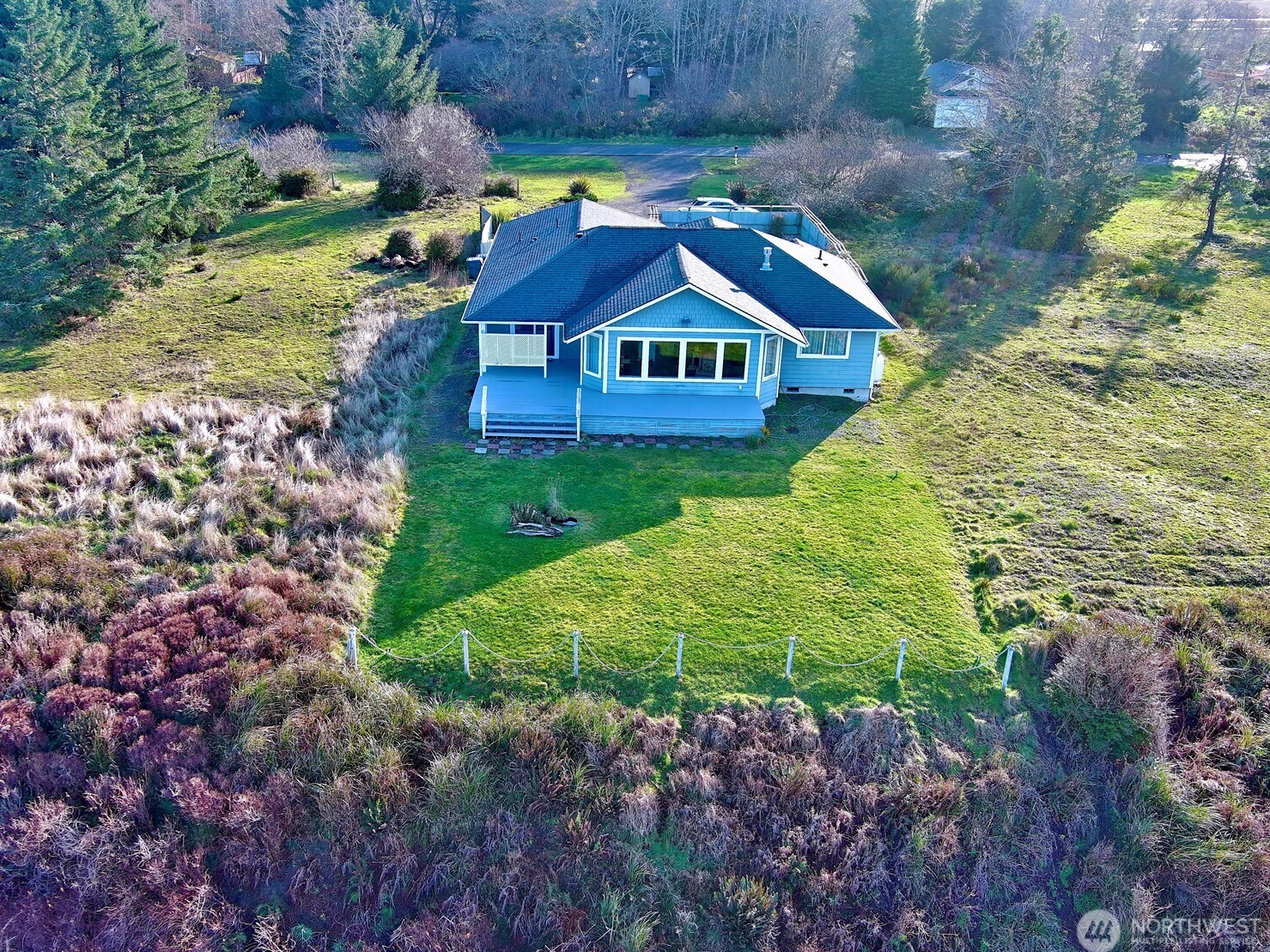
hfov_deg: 56.7
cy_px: 479
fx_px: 1174
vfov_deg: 44.2
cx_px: 558
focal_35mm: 32
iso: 100
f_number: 2.8
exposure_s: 1/251
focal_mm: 10.57
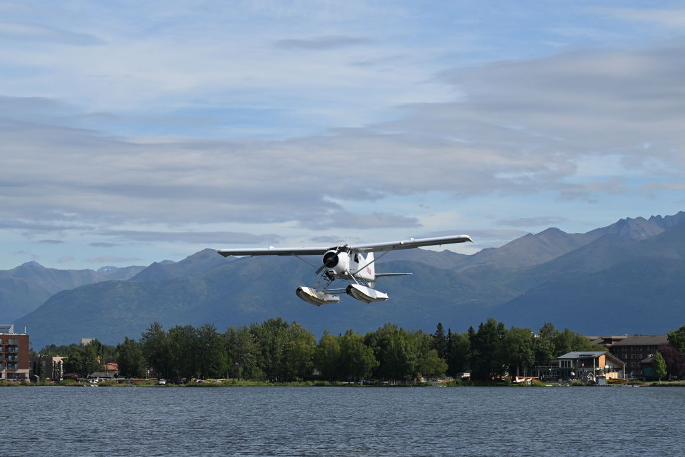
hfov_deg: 16.4
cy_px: 228
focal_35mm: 125
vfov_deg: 11.0
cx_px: 342
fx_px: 2379
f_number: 11
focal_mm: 125
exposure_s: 1/2000
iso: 800
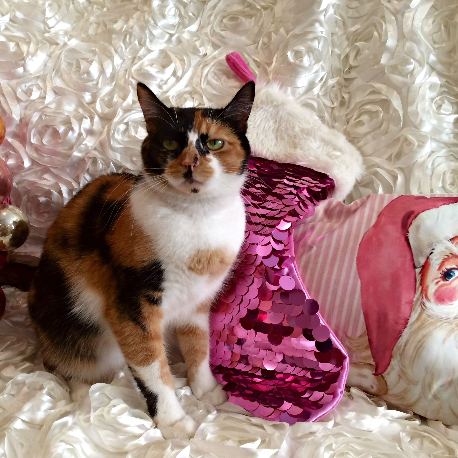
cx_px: 190
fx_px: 524
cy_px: 234
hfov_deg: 47.0
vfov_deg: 47.2
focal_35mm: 35
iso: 80
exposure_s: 1/30
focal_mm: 4.15
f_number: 2.2
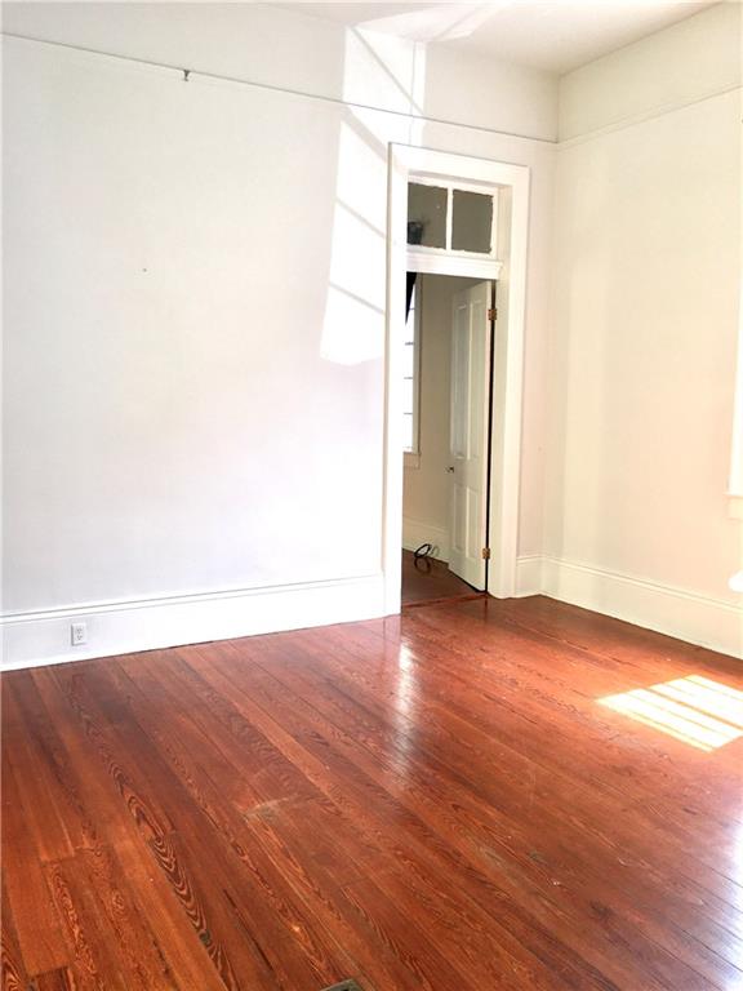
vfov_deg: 61.7
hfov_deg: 48.2
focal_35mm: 29
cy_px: 496
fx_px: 830
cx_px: 372
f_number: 2.2
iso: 25
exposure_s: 1/40
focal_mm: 4.15
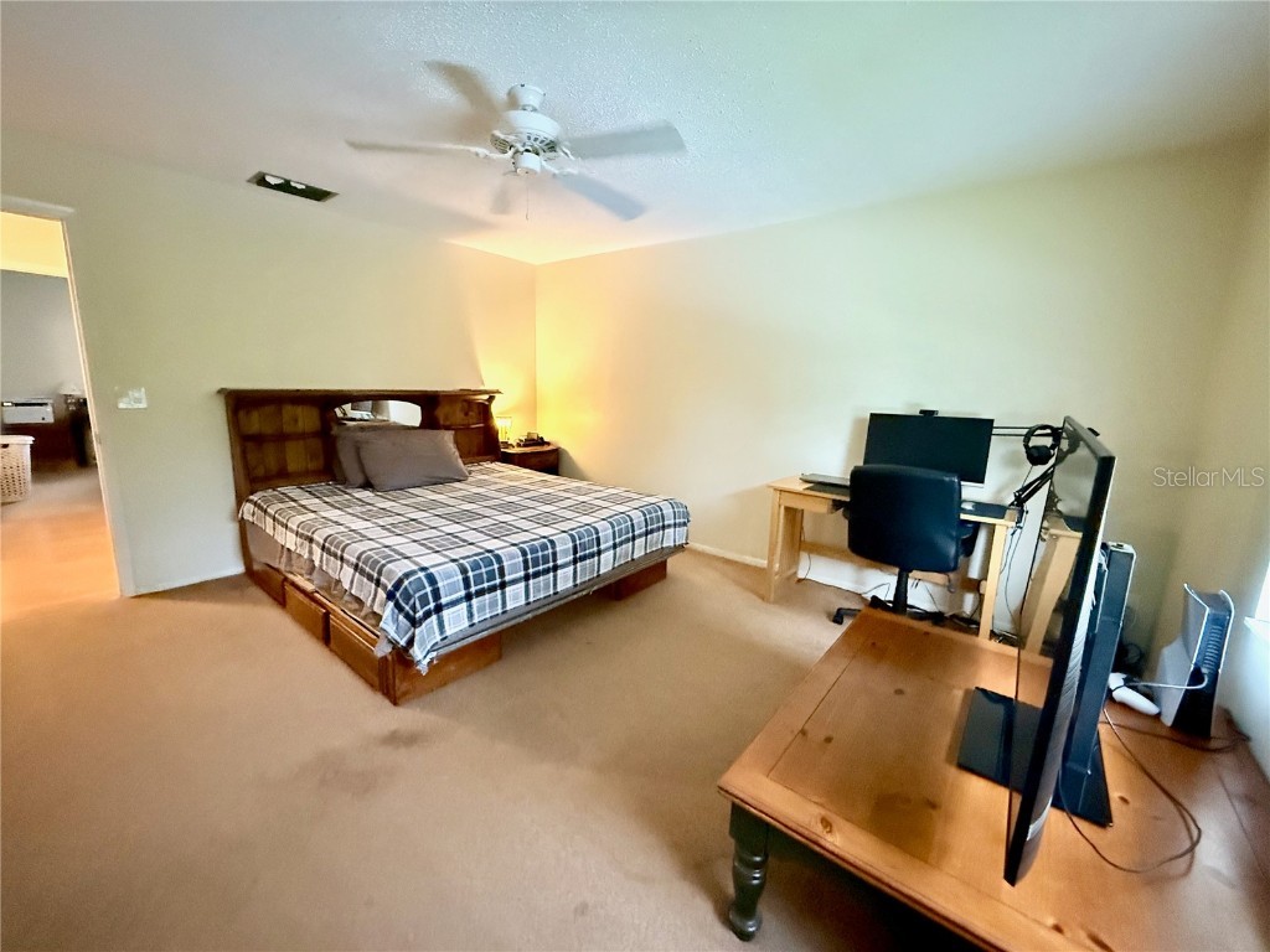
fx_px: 514
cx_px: 635
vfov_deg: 85.7
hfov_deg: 102.1
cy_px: 476
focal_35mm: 14
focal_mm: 2.22
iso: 1250
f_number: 2.2
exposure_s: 1/60
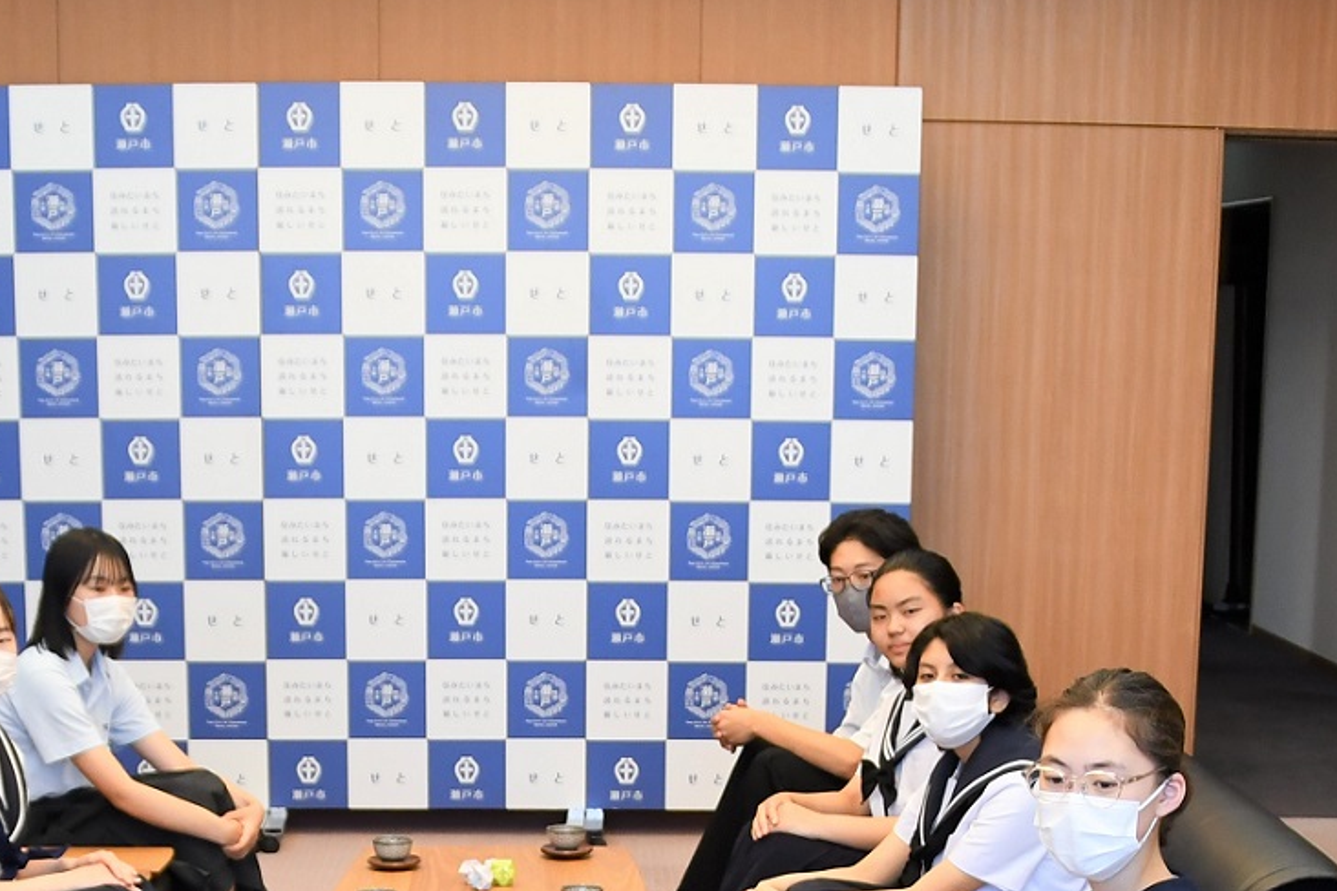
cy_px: 1069
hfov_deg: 27.3
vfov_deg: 17.6
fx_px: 2748
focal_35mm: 74
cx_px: 606
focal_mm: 18
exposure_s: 1/250
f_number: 3.5
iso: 800
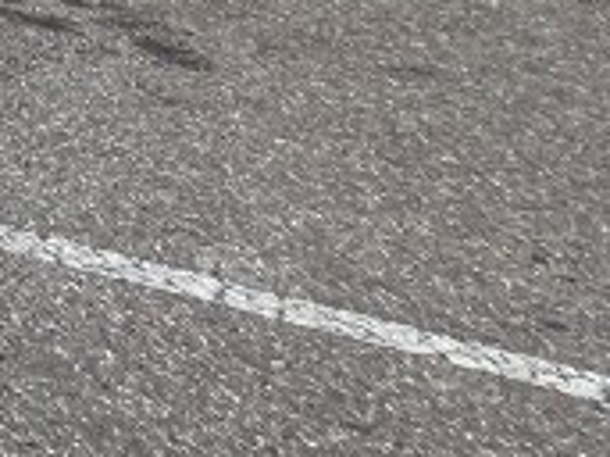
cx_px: -1159
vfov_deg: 12.5
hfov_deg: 12.0
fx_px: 1374
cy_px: -768
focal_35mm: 78
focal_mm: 1.57
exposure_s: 1/1531
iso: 32
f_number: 1.8
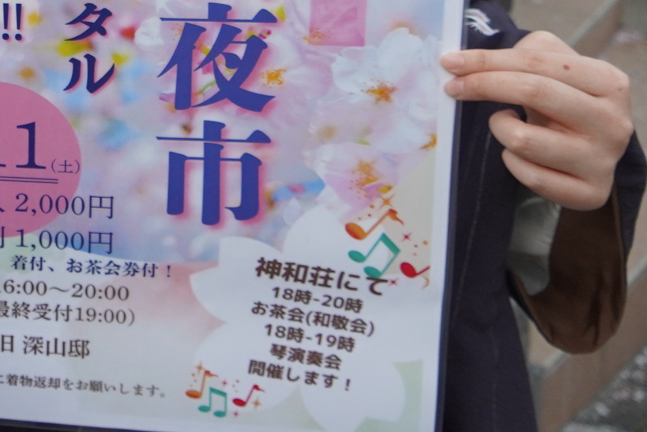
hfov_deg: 18.6
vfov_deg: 13.2
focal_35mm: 97
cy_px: -256
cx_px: -326
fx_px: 1744
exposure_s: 1/160
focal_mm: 18
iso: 320
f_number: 4
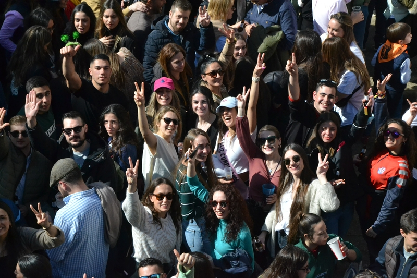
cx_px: 208
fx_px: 1303
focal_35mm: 112
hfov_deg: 18.2
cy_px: 139
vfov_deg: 12.2
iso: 3200
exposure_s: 1/2500
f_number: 13
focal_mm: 75
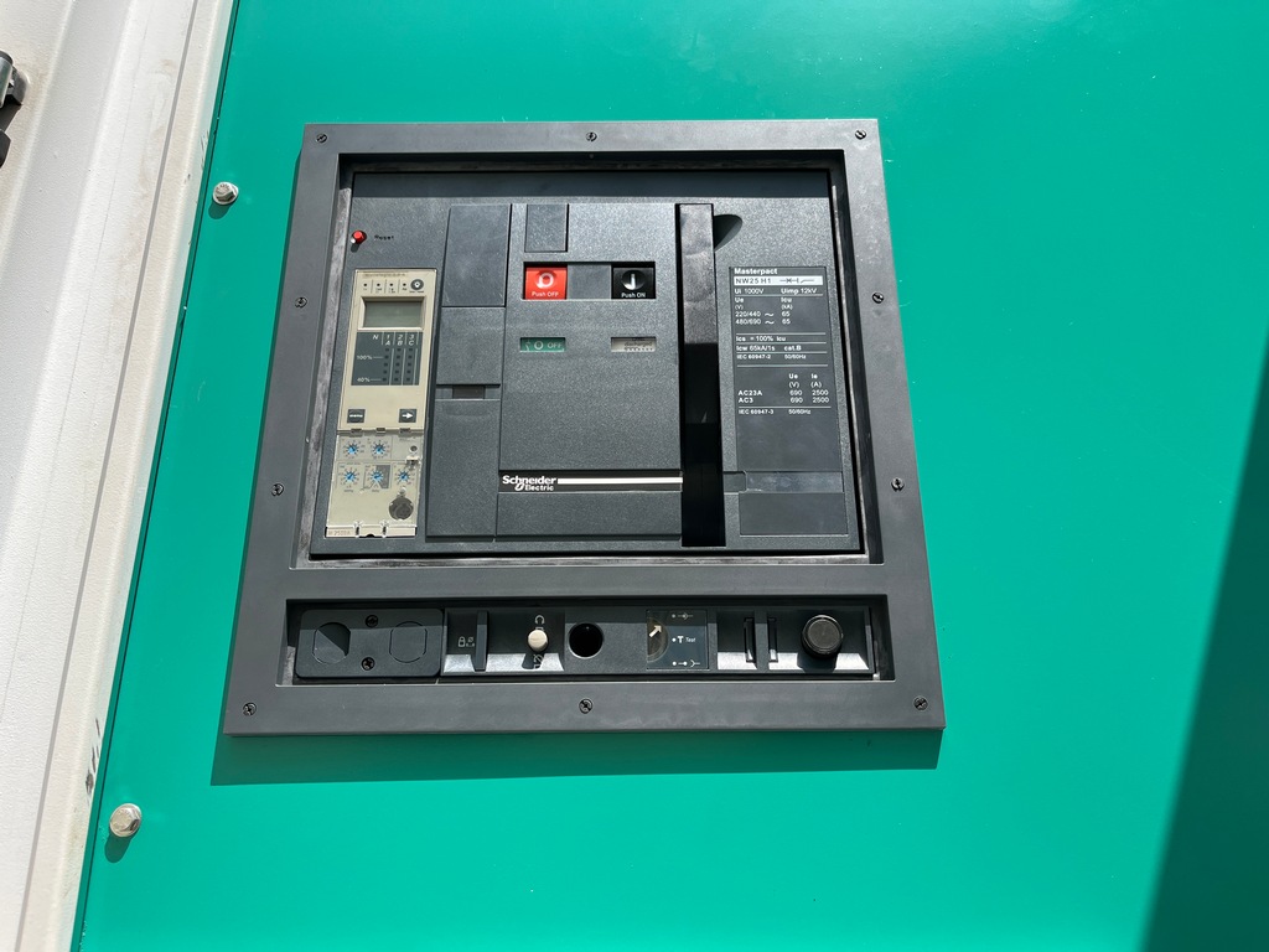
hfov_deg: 67.3
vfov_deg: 53.1
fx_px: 953
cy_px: 476
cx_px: 634
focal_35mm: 26
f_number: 1.6
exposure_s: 1/2268
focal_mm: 5.1
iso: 50
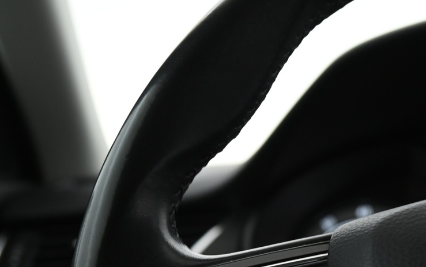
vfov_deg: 15.0
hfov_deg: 24.3
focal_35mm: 85
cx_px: 259
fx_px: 987
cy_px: 294
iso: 1250
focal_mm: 38
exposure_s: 1/25
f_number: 4
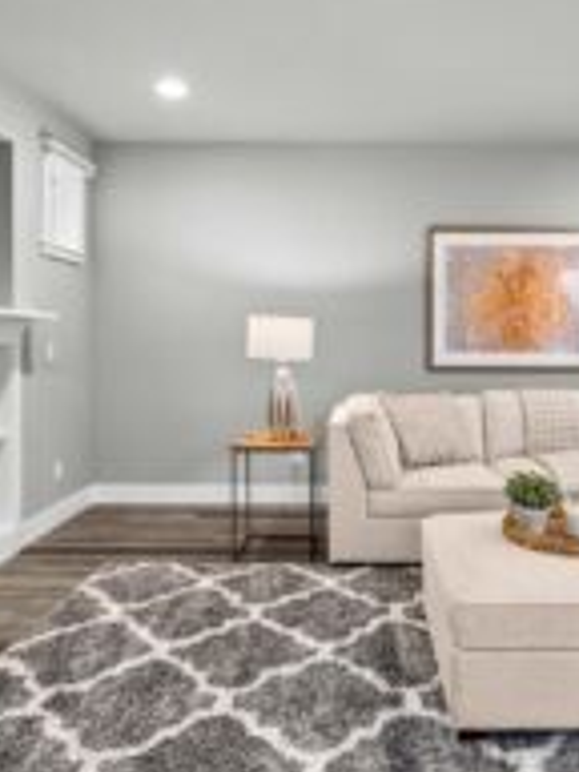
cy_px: 380
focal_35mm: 24
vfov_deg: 71.6
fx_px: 535
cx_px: 342
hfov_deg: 56.5
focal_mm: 12
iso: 1000
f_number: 7.1
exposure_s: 1/2.5
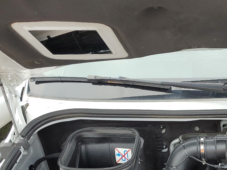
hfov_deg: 30.0
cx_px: 247
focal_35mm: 58
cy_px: 171
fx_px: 380
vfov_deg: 24.1
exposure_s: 1/556
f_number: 1.5
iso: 50
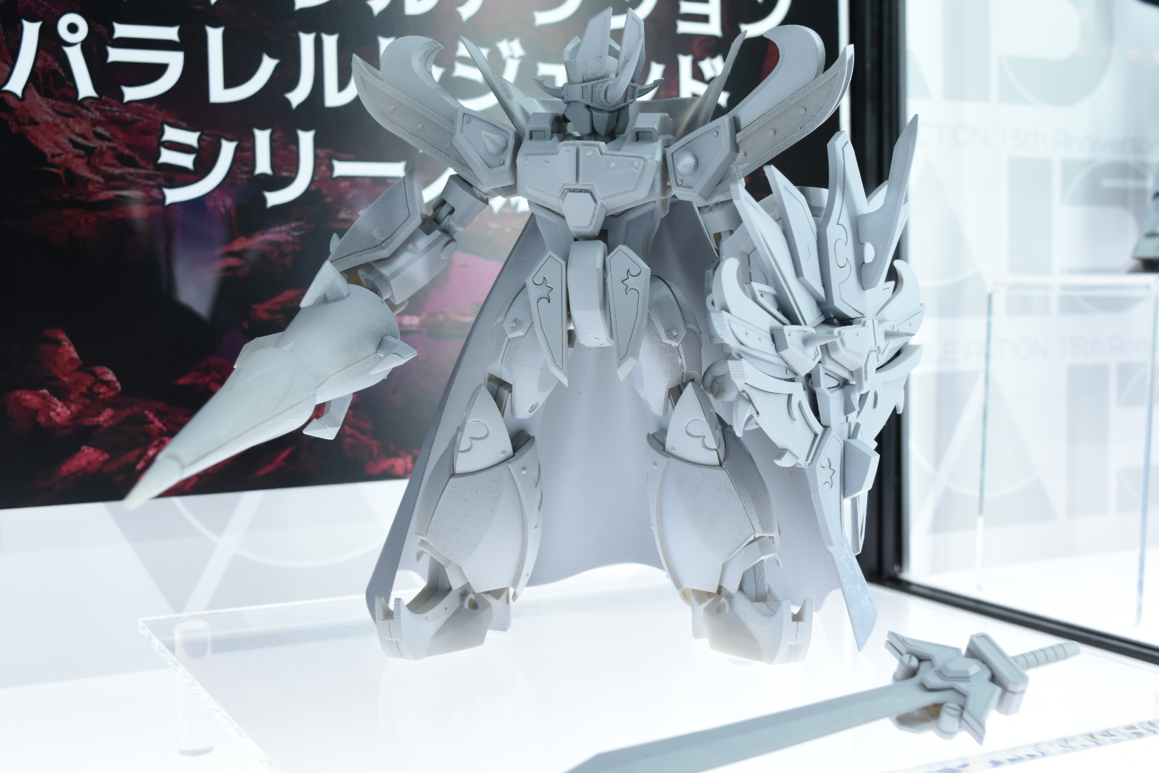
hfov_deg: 41.1
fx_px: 1545
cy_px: 386
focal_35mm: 48
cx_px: 580
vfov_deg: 28.1
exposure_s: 1/100
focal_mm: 32
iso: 640
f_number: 8
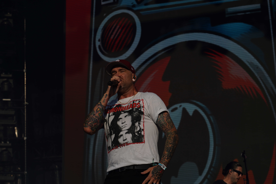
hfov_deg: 19.6
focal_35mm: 104
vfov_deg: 13.2
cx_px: 138
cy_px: 92
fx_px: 797
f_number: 8
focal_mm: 104
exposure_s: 1/1600
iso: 100
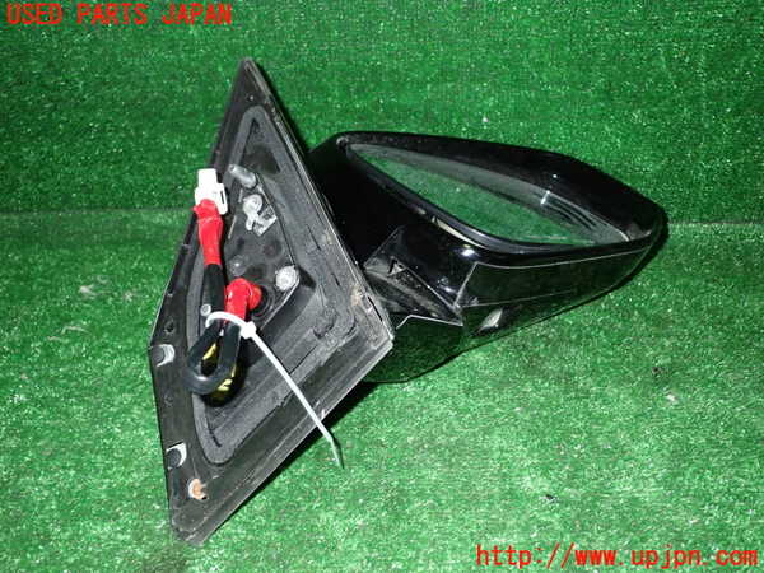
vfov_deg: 46.8
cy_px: 286
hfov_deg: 60.0
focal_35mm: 30
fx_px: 662
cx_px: 382
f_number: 6.3
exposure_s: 1/30
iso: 800
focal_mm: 5.4
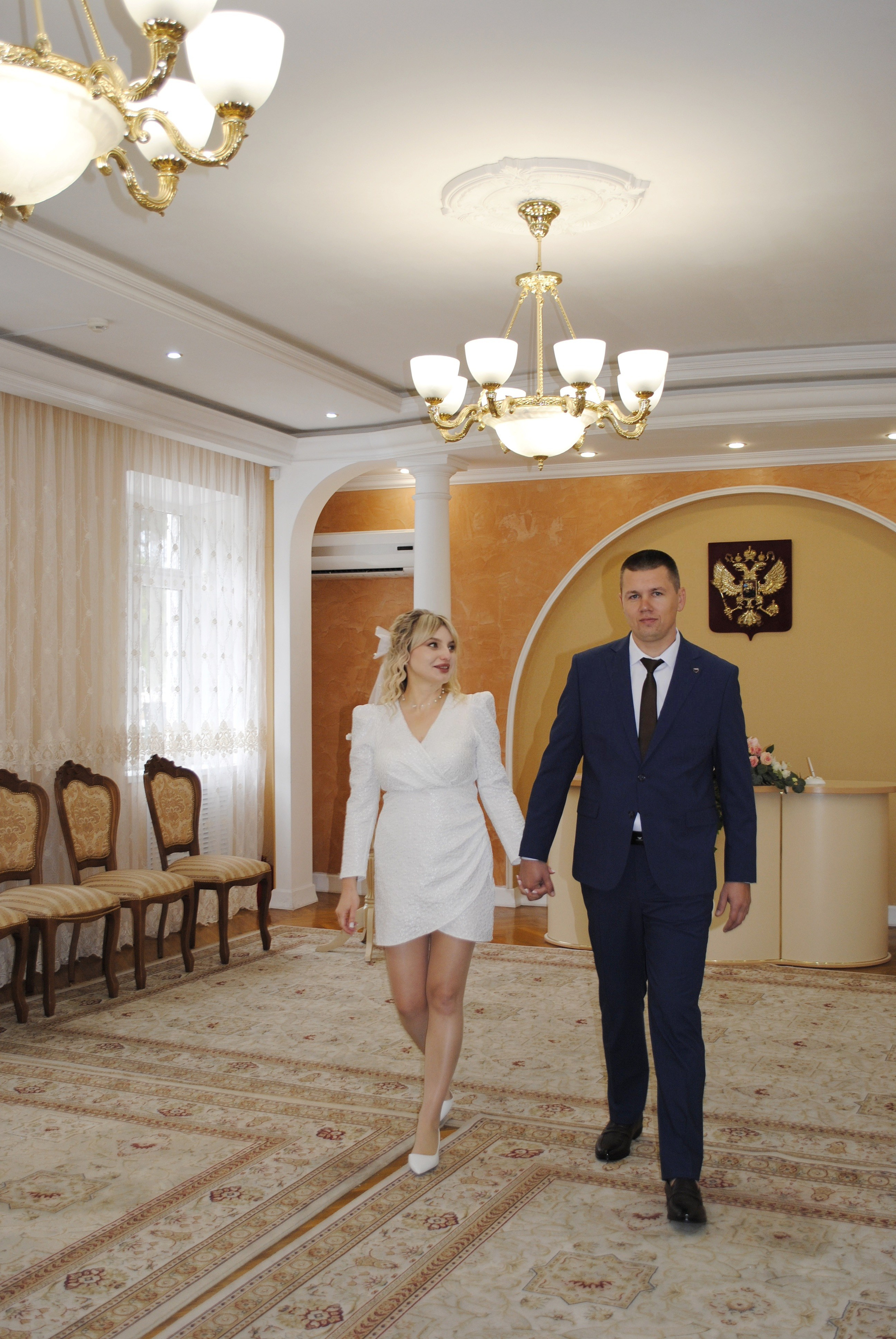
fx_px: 1340
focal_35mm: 36
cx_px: 448
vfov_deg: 53.1
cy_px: 670
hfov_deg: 37.0
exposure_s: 1/60
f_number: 4
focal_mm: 24
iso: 200
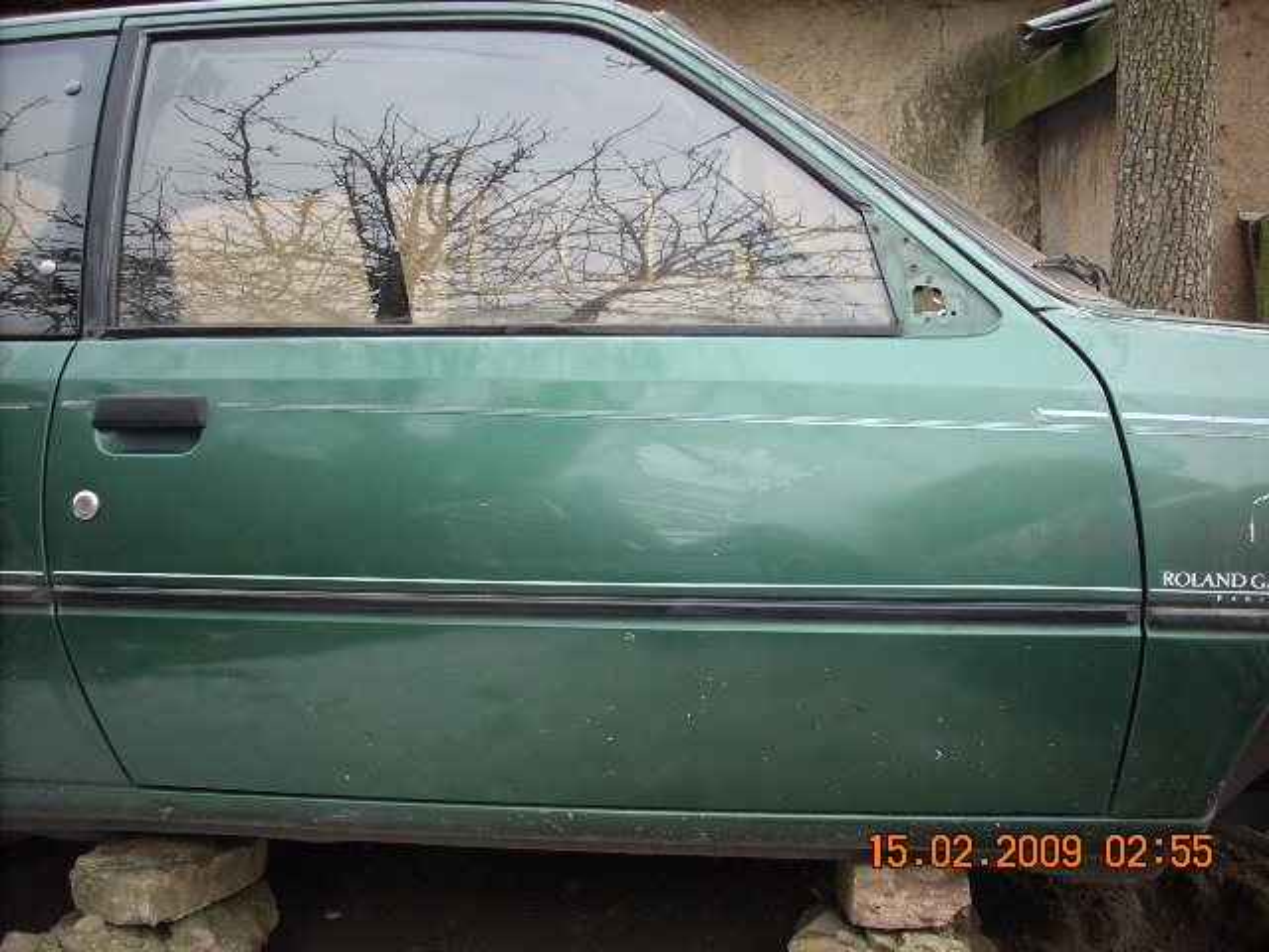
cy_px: 476
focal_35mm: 37
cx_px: 634
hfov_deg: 50.1
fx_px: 1356
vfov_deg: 38.7
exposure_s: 1/57.5
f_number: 2.8
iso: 64
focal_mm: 6.2
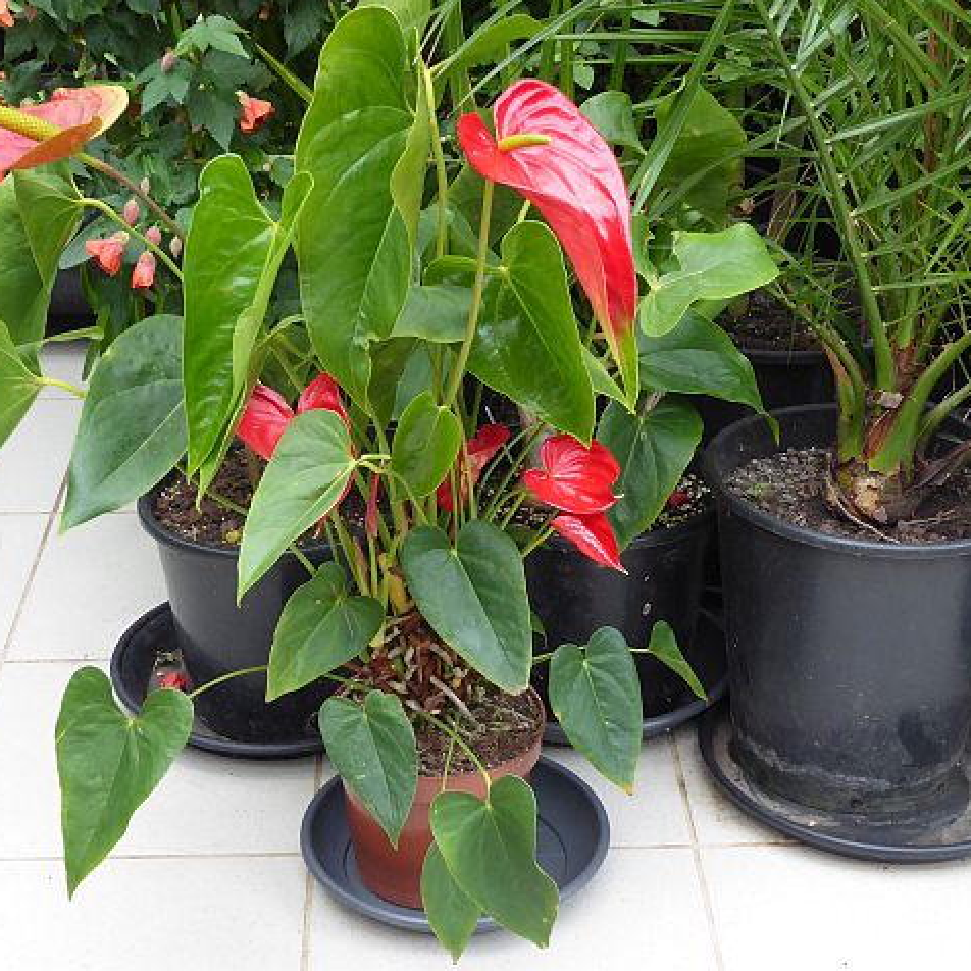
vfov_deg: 27.3
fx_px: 1999
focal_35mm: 63
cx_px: 396
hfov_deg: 27.2
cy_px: 483
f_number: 4.1
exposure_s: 1/60
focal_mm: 9
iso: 320
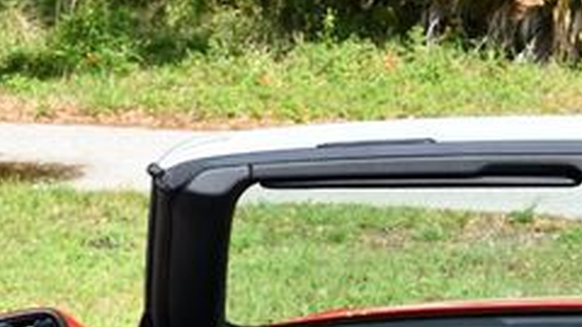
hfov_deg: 14.4
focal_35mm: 145
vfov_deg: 8.3
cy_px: 368
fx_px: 2238
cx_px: 696
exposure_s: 1/250
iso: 160
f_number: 8
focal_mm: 35
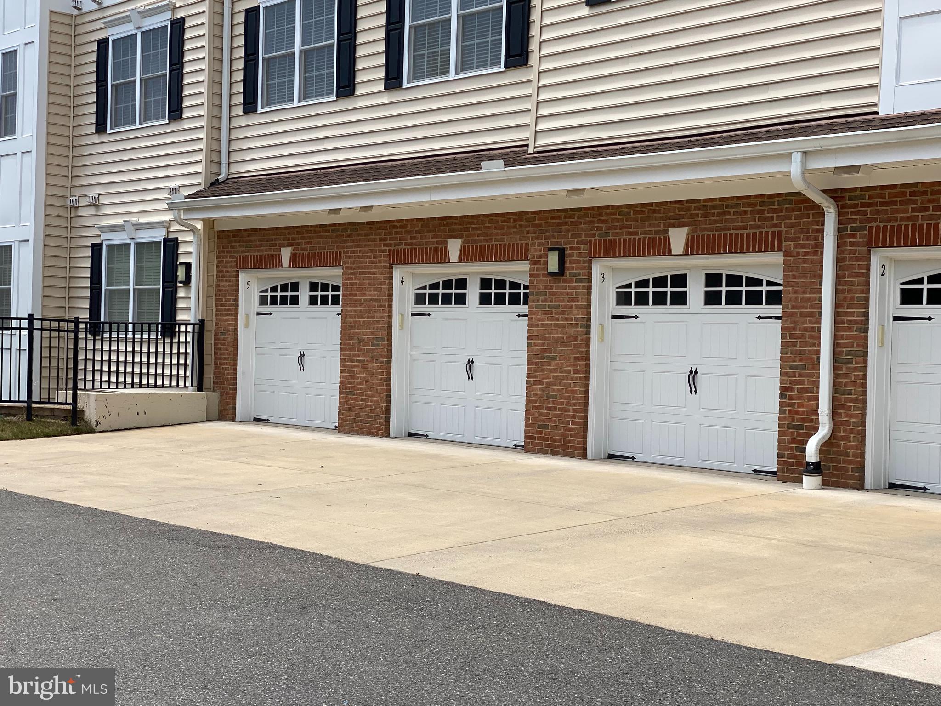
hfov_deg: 36.8
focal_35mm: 52
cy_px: 353
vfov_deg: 28.0
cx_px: 470
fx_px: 1414
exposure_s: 1/1546
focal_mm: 6
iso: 20
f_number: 2
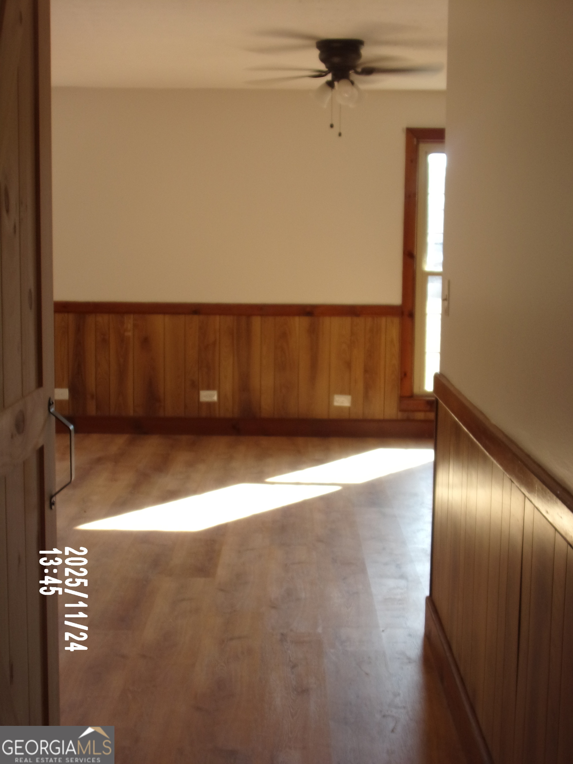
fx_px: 1015
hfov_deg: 31.5
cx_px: 286
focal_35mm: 46
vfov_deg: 41.2
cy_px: 382
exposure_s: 1/34
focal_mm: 8.3
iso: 82
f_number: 4.1
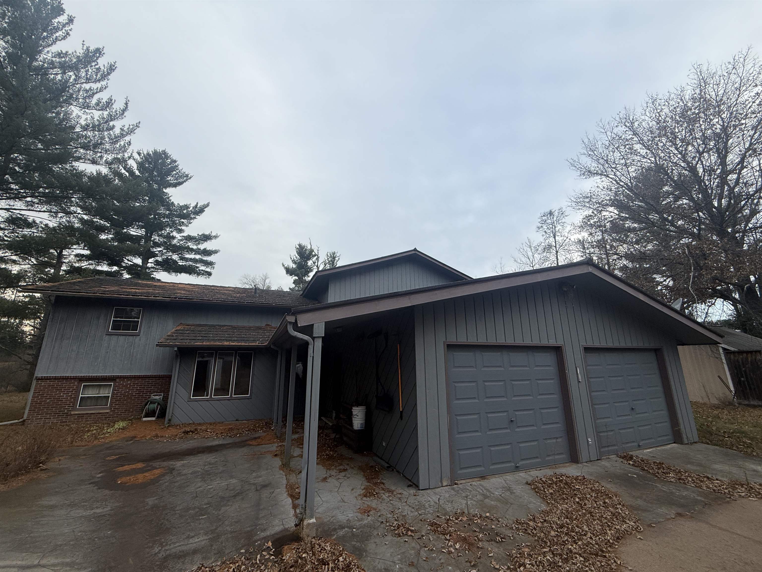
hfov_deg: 102.1
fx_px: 308
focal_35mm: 14
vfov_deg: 85.7
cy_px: 286
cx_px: 381
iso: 50
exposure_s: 1/569
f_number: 2.2
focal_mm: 2.22
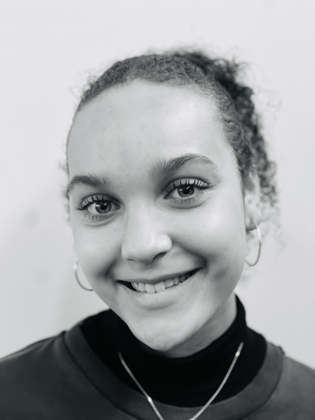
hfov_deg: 19.1
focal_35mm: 77
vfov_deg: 25.3
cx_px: 158
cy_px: 210
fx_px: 934
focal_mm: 9
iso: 400
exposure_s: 1/25
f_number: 2.8
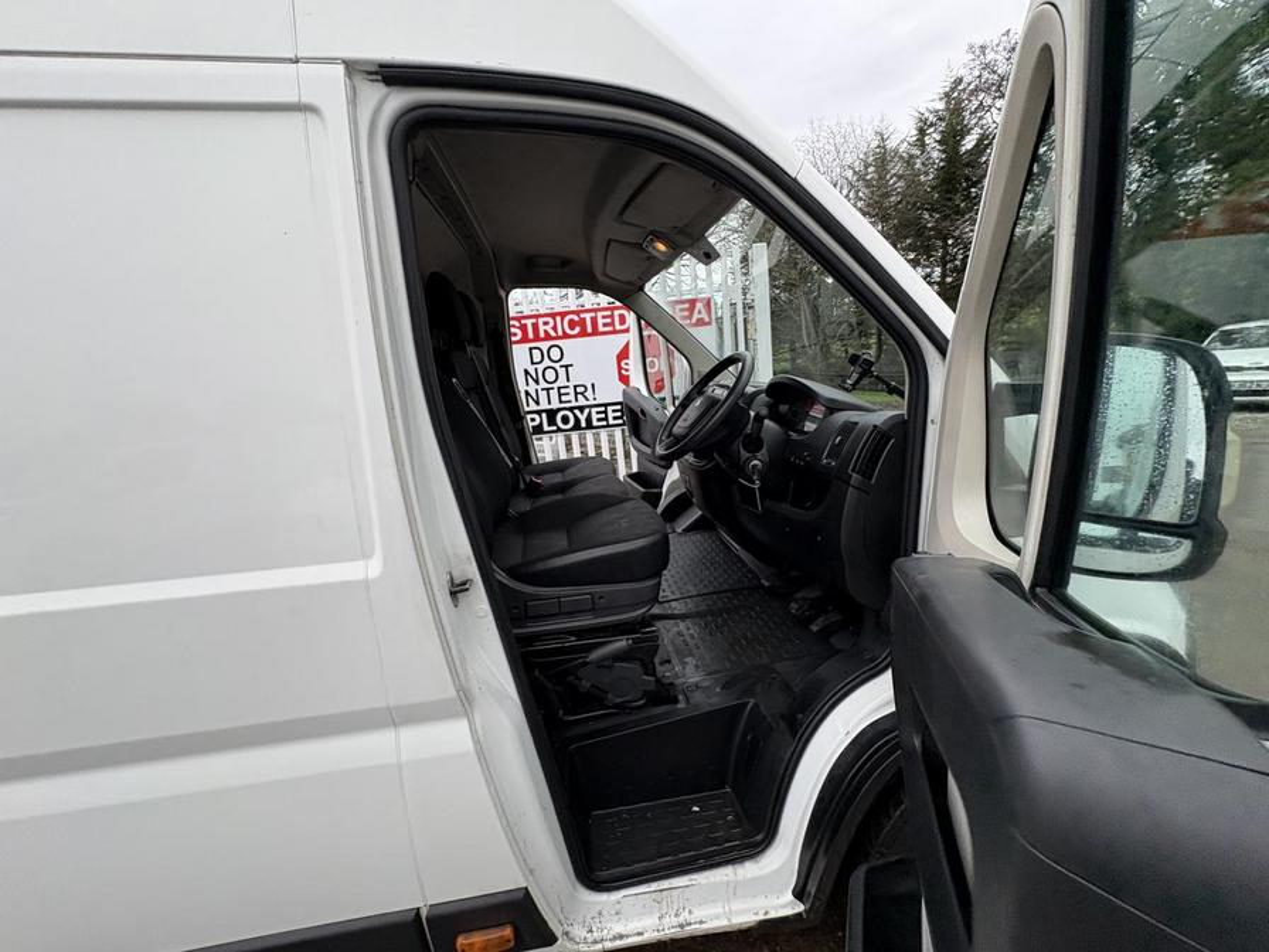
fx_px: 513
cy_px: 476
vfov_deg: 85.7
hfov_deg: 102.1
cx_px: 634
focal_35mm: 14
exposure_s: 1/99
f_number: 2.2
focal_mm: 2.22
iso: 50
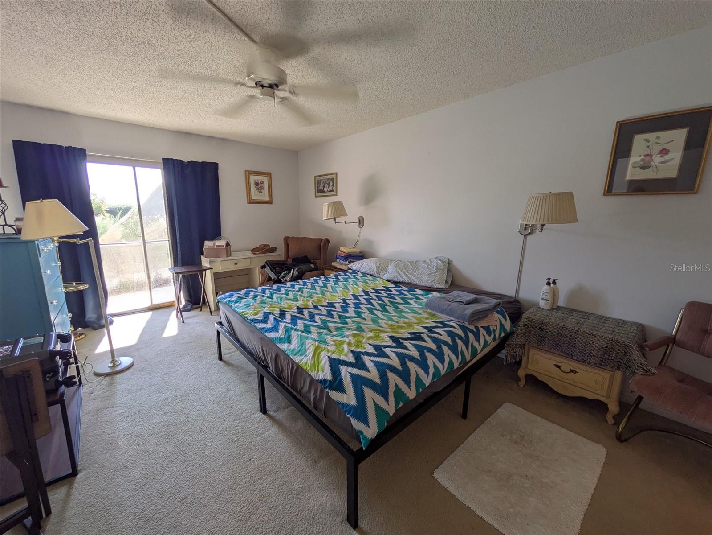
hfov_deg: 102.1
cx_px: 356
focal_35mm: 14
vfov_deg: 85.7
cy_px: 268
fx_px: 288
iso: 48
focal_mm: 1.83
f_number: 2.2
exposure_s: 1/40
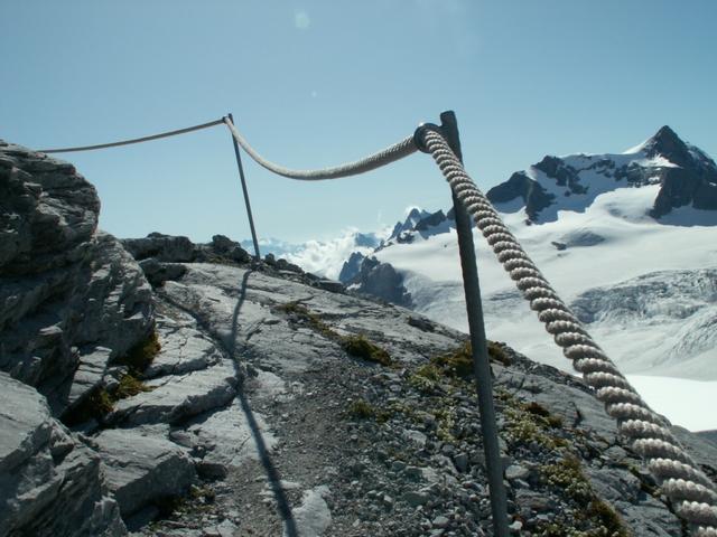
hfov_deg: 52.6
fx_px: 725
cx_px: 358
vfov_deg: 40.7
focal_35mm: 35
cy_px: 268
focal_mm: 5.86
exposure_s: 1/400
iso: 50
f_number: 8
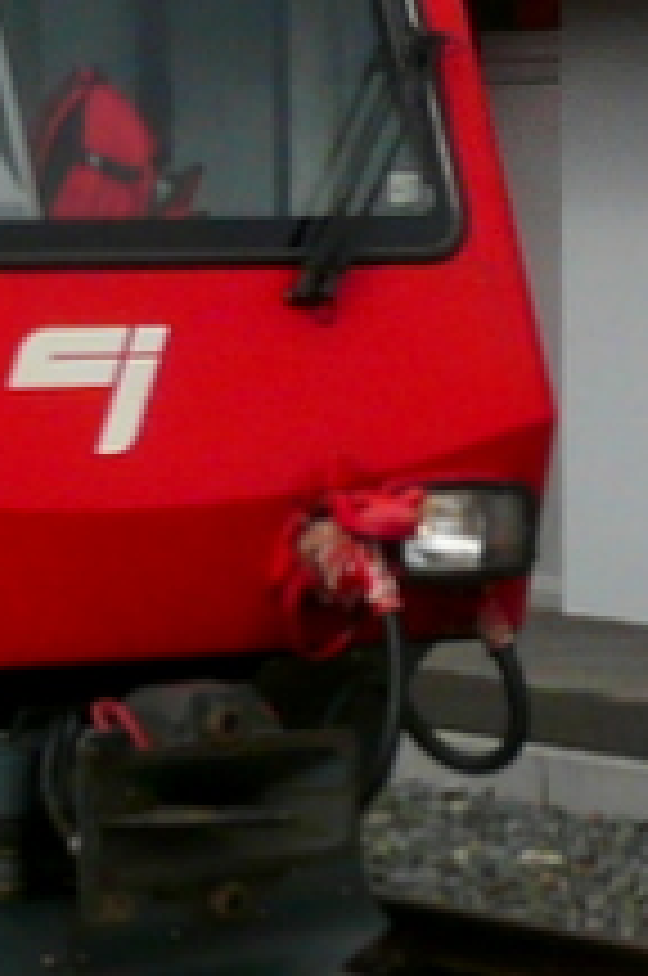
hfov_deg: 7.8
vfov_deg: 12.8
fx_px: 4279
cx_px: -1058
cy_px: -112
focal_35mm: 158
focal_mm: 5.5
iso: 100
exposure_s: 1/500
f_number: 5.6
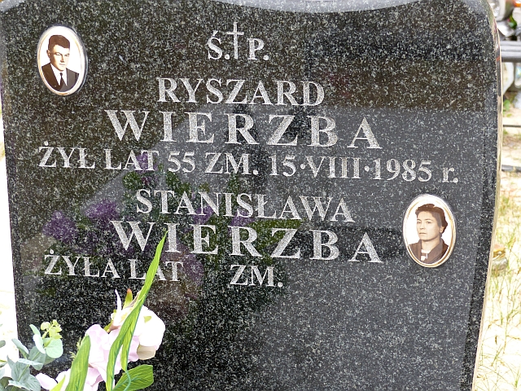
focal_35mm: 112
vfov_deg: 13.2
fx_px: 1686
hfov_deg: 17.6
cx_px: 260
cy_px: 196
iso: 100
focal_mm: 20.1
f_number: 3.2
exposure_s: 1/125
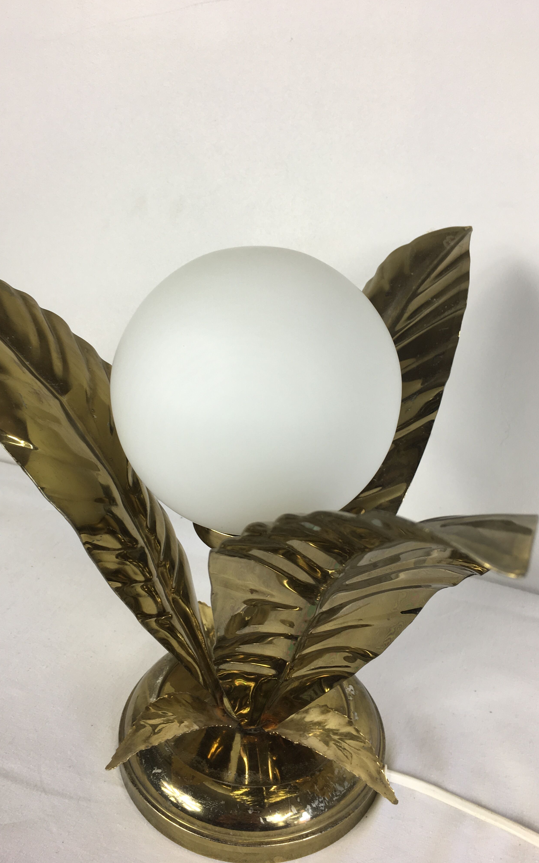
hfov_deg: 40.6
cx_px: 248
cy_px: 429
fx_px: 729
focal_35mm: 31
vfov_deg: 61.2
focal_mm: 4.15
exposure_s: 1/50
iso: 25
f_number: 2.2
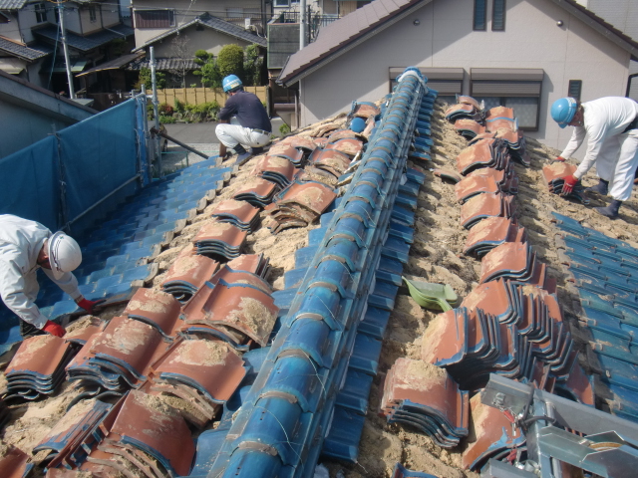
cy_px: 239
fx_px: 700
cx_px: 319
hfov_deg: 49.0
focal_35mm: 38
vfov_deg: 37.7
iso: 64
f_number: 3.9
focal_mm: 6.66
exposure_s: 1/400
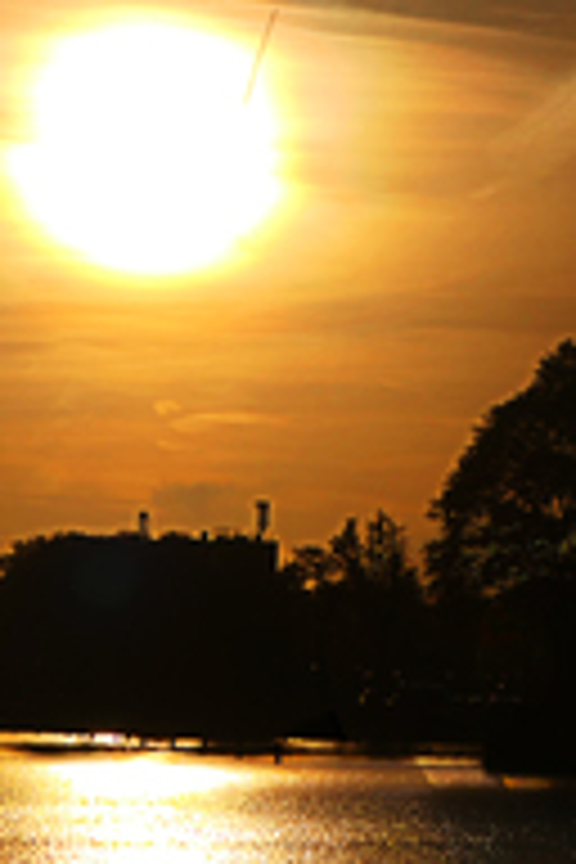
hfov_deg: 4.9
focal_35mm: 278
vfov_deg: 7.4
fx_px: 6671
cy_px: 376
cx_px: 140
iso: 125
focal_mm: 42.2
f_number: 4.2
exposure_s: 1/1300
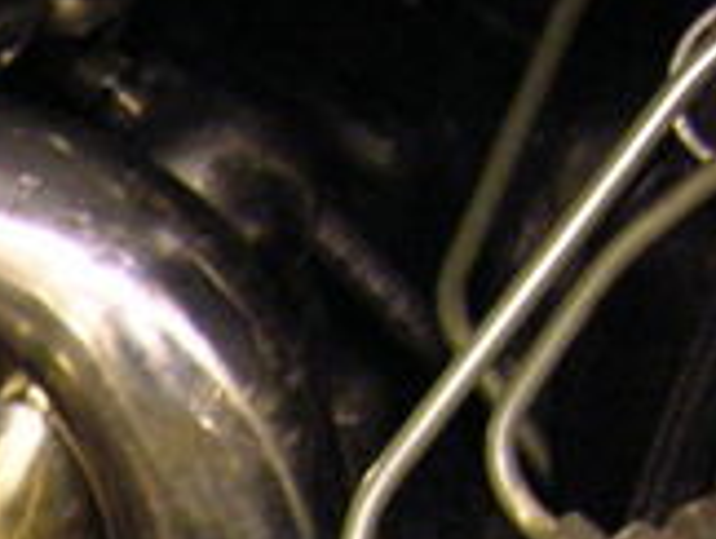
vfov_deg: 10.6
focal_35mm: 134
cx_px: -340
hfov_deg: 13.8
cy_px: 868
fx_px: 2776
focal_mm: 5.7
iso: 200
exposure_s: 1/2.7
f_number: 2.9
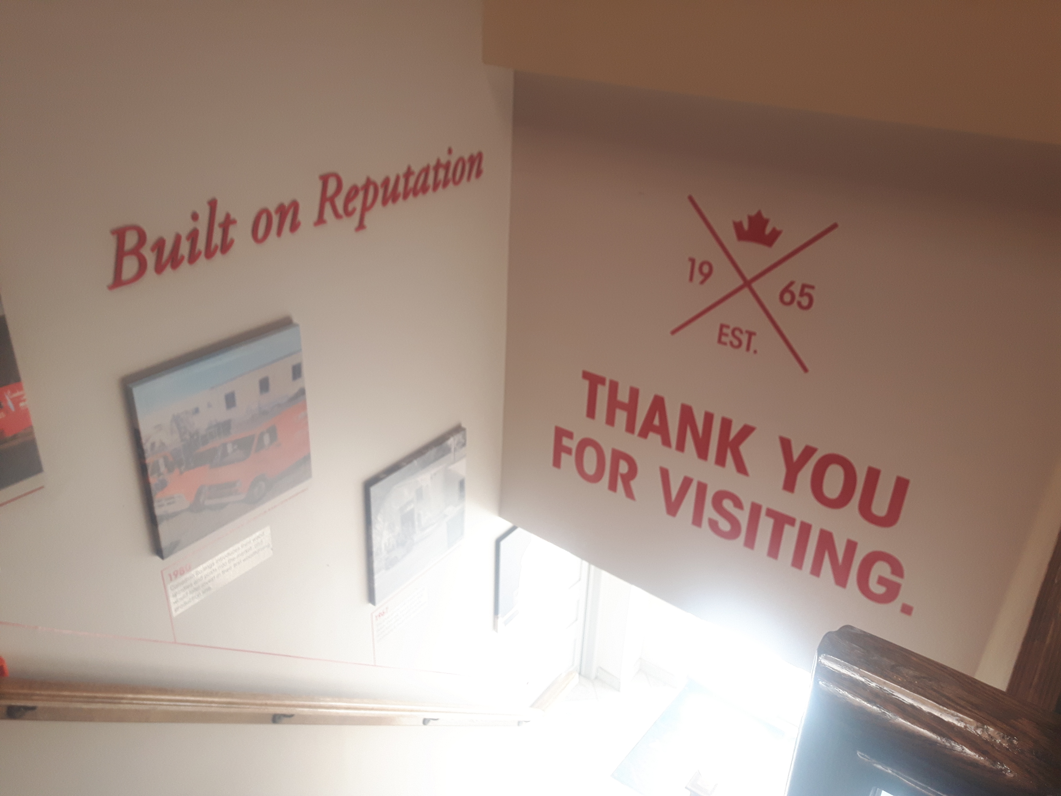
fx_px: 950
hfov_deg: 58.4
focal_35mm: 31
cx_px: 530
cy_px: 398
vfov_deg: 45.4
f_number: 1.9
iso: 64
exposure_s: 1/33
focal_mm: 3.7
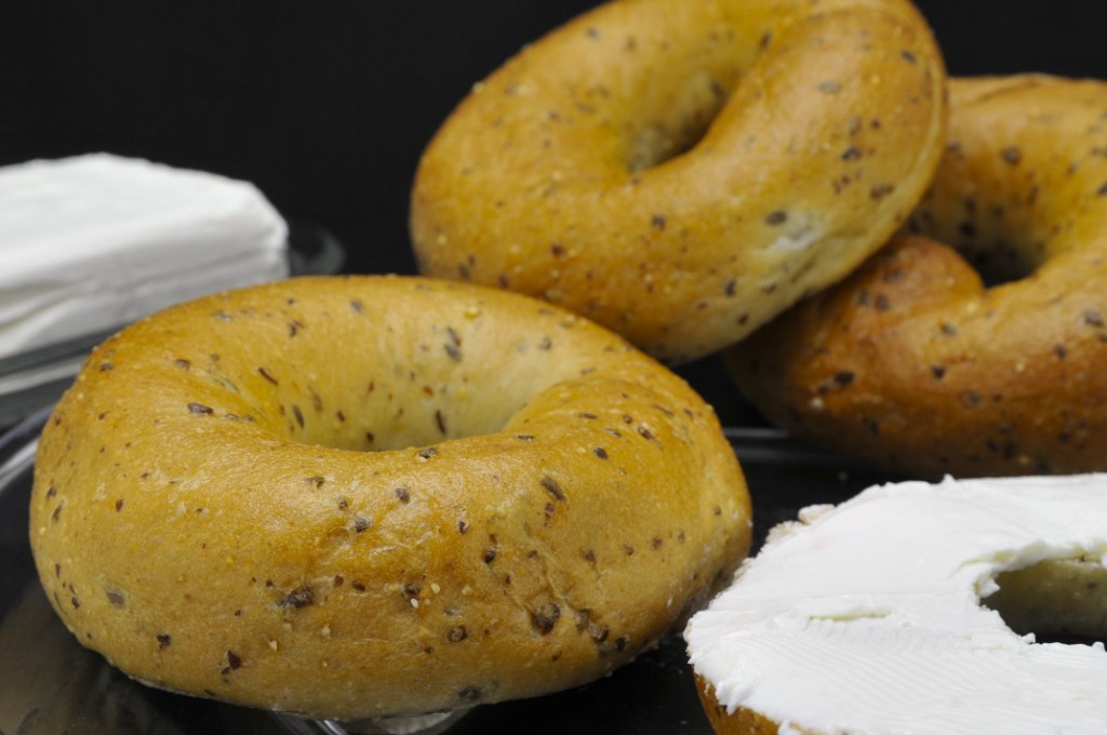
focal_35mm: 72
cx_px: 554
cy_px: 368
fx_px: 2211
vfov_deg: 18.9
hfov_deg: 28.1
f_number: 10
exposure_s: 1/6
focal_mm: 48
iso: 200
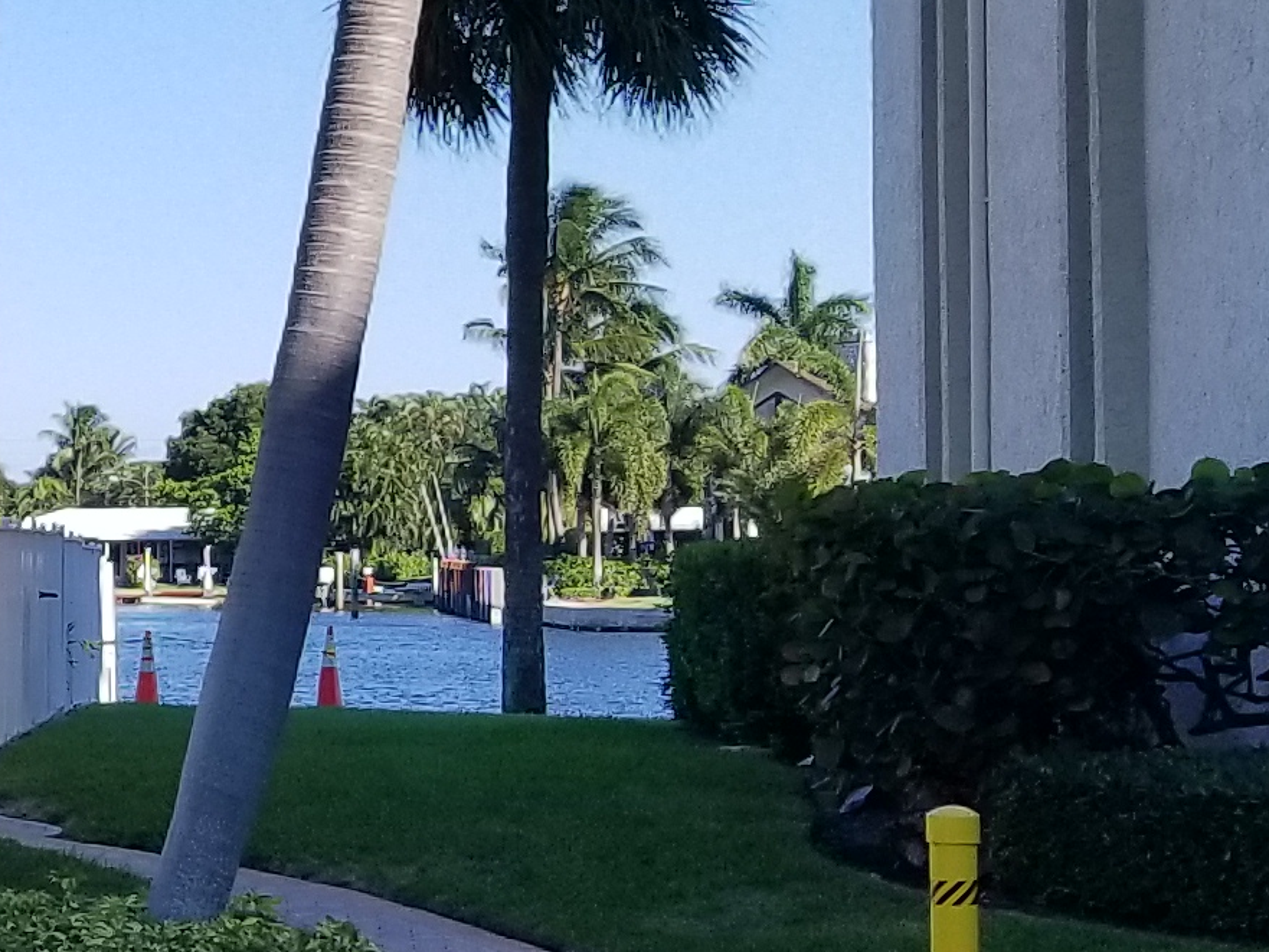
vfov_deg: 12.4
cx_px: -886
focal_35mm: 119
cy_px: 642
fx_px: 4363
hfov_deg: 14.8
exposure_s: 1/1812
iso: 50
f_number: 1.7
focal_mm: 4.25
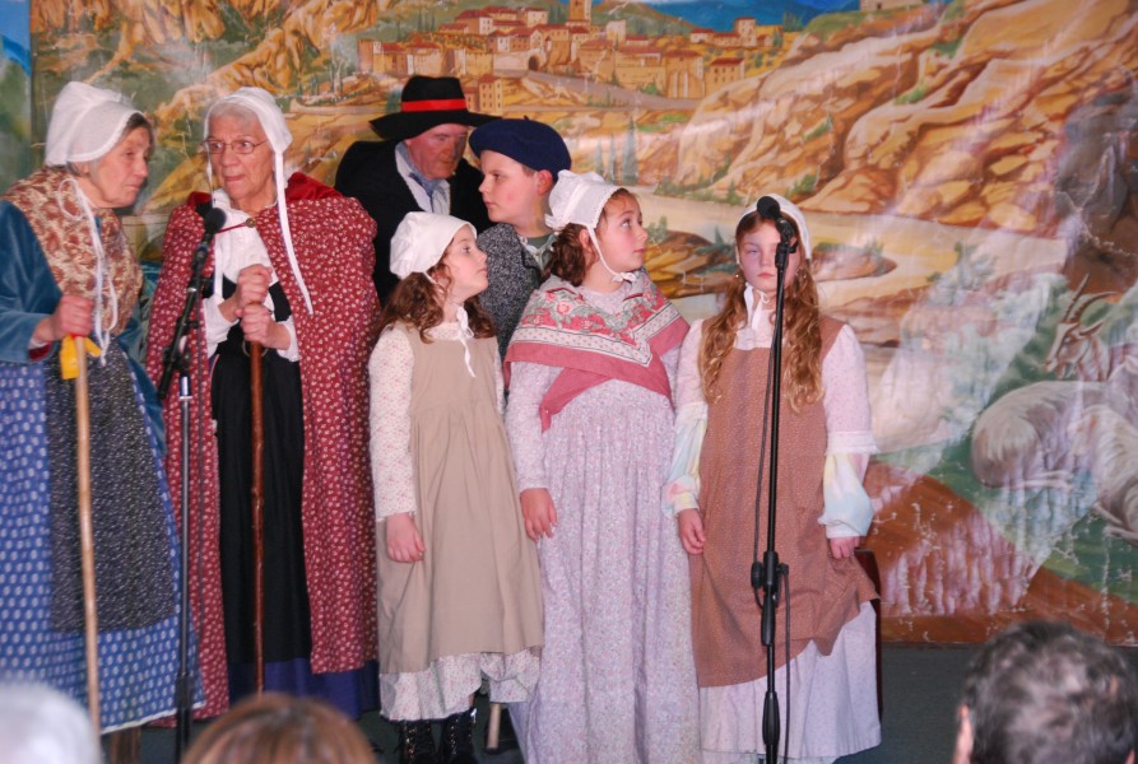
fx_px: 3327
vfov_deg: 13.1
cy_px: 382
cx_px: 569
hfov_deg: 19.4
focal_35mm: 105
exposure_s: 1/60
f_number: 5
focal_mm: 70
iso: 800
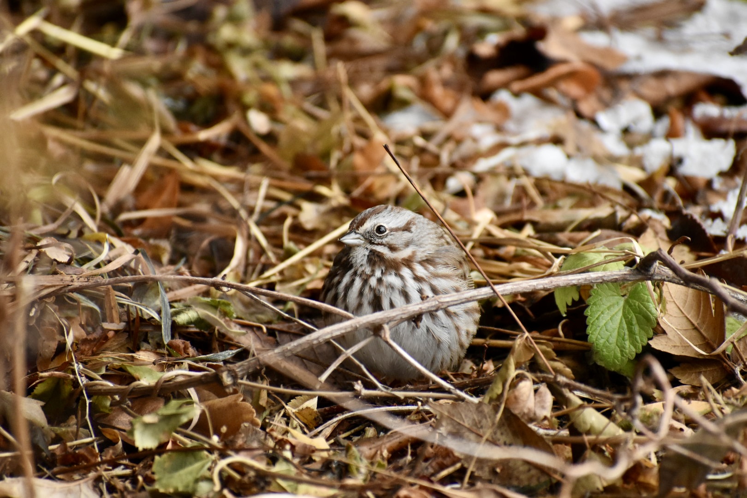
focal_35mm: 450
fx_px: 9337
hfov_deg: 4.6
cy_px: 249
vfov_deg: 3.1
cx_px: 374
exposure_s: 1/500
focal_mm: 300
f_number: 6.3
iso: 2000
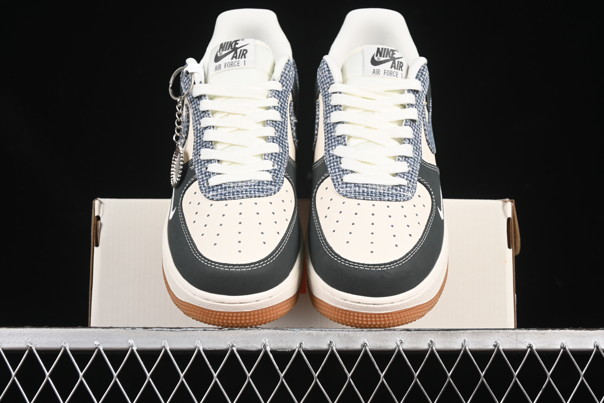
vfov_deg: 18.2
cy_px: 202
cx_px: 302
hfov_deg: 27.0
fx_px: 1258
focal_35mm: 75
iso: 160
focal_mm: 50
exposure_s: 1/60
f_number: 6.3
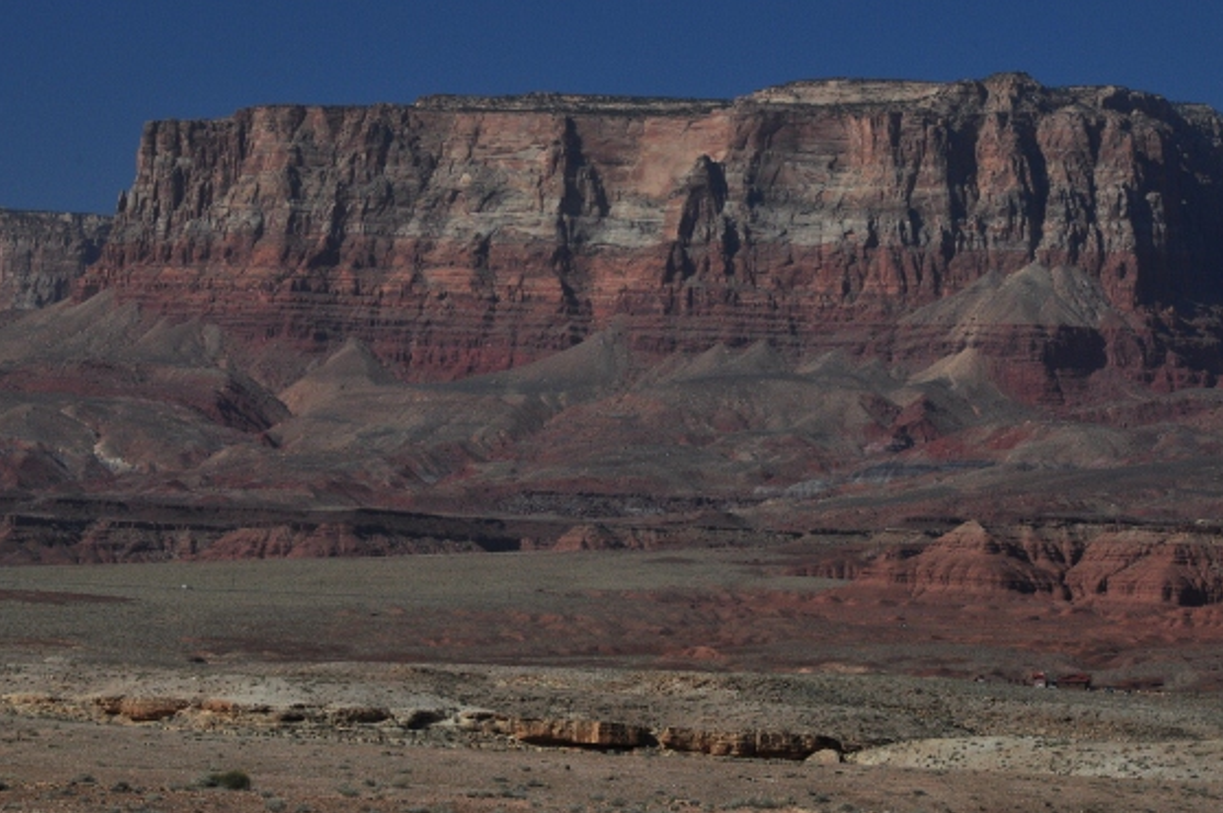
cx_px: 548
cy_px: 398
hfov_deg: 11.4
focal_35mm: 181
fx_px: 6129
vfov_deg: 7.6
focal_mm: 105
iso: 200
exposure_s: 1/125
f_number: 27
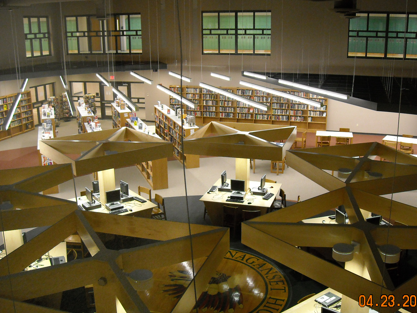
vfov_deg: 36.8
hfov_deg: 47.8
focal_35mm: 39
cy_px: 163
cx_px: 219
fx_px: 470
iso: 400
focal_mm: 5.7
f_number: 2.8
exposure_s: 1/36
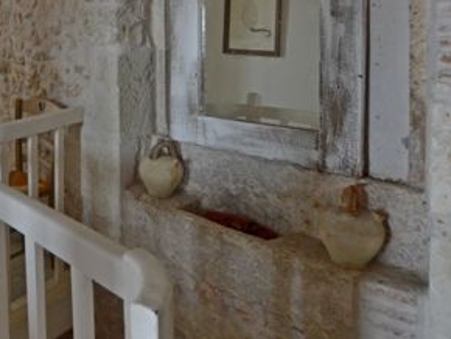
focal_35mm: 35
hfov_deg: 47.4
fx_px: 456
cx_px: 47
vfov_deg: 38.2
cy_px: 39
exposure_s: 1/60
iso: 500
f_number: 3.5
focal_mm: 10
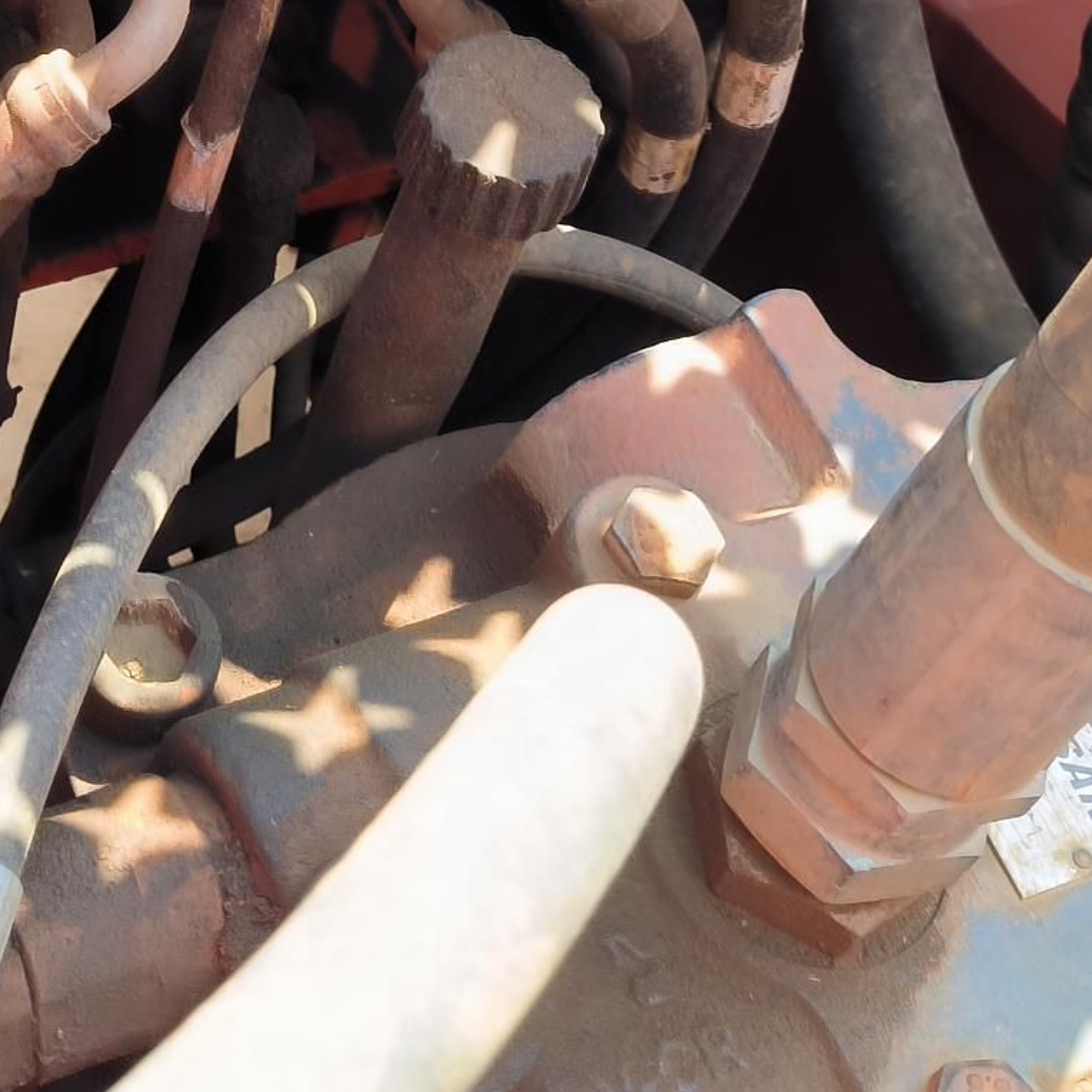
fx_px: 2641
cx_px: 143
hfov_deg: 22.9
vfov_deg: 21.9
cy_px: -157
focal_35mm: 74
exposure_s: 1/109
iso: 56
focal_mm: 4.71
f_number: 1.79
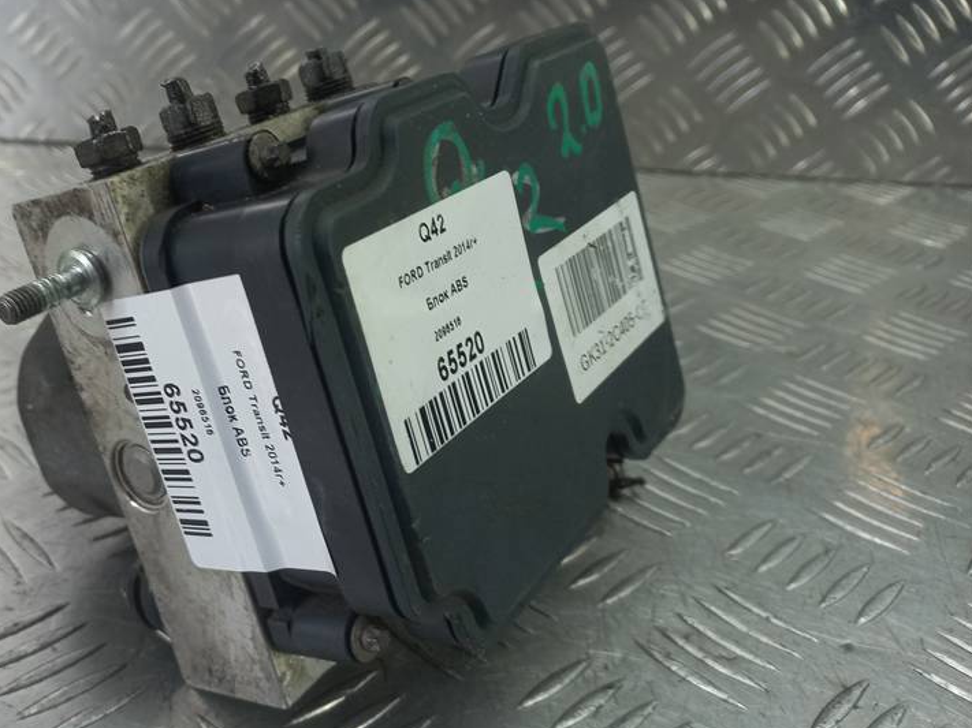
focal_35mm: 36
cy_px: 321
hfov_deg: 49.9
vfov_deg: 39.6
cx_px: 279
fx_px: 1011
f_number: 1.8
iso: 64
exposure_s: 1/50
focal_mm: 4.6
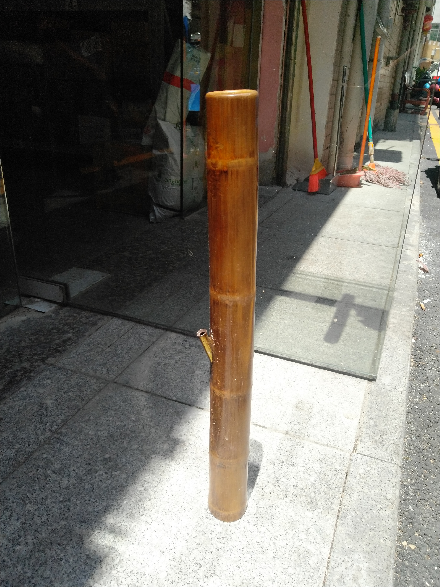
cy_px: 294
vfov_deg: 65.3
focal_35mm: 27
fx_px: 458
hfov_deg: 51.4
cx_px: 220
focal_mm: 3.95
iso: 199
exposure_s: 1/1298
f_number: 1.8
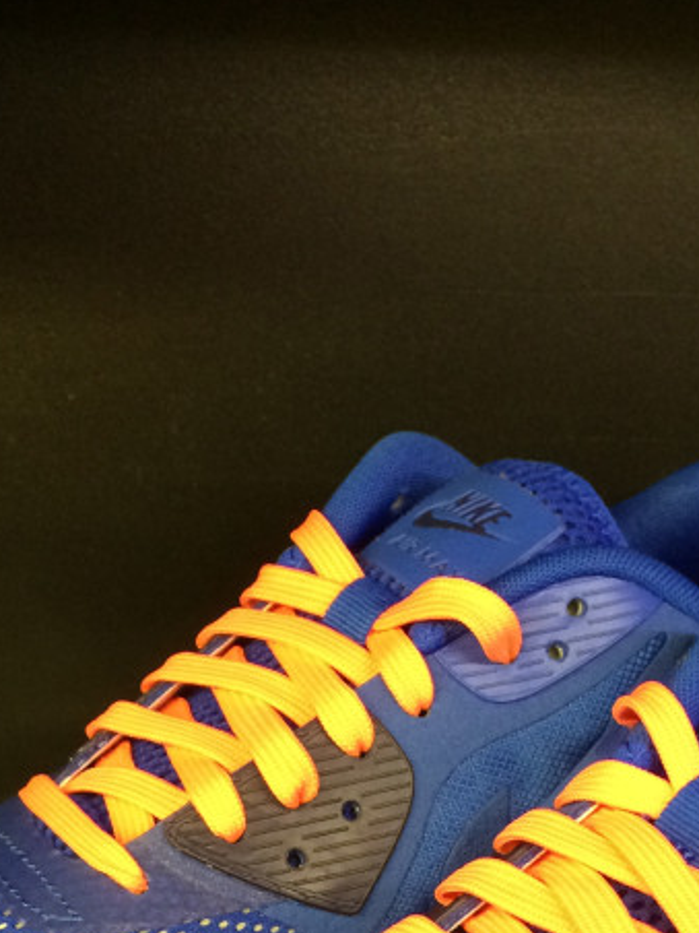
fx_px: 1831
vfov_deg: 26.7
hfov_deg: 21.6
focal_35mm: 68
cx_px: 431
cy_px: 978
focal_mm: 4.12
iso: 200
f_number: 2.2
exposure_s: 1/30
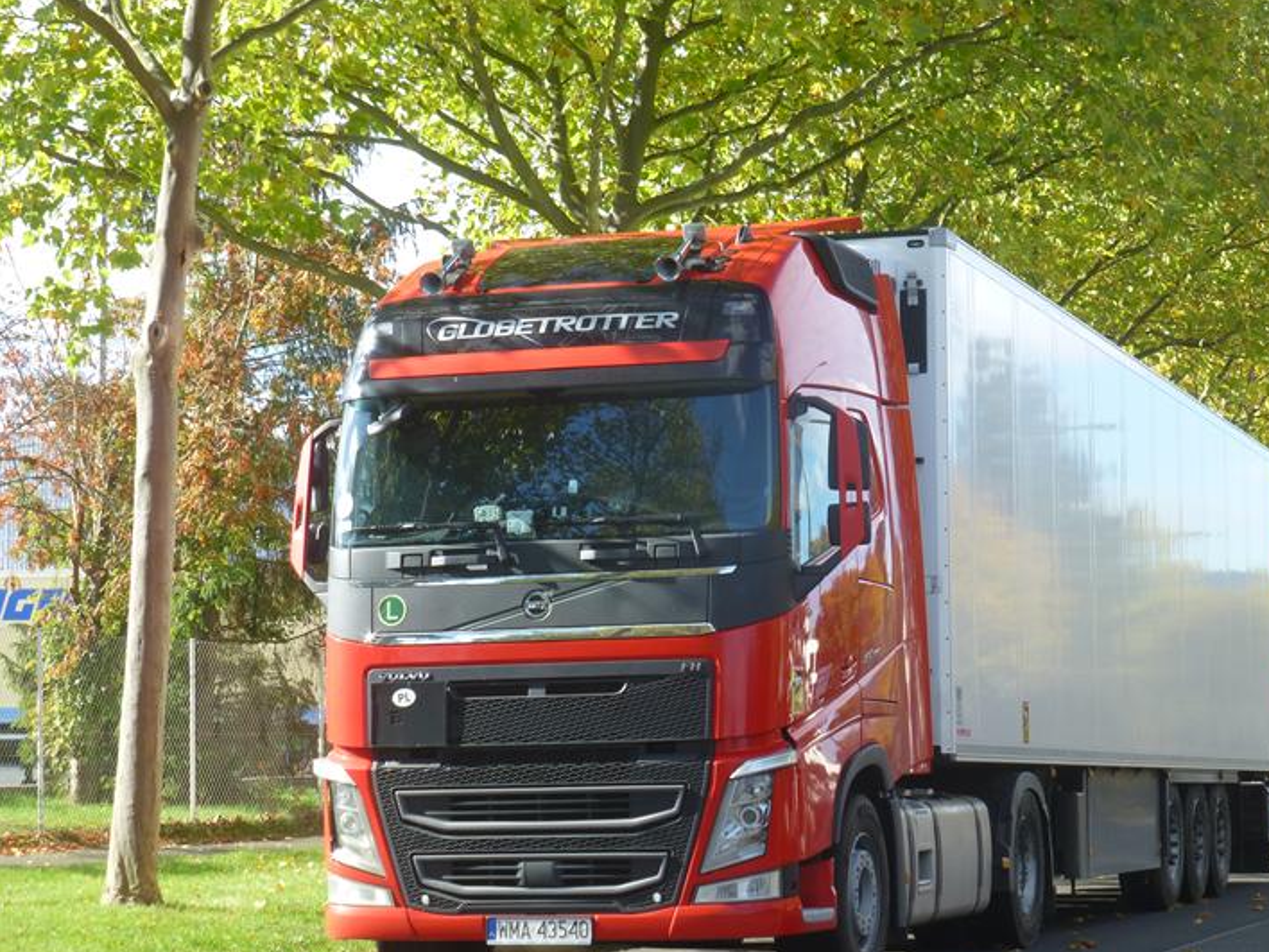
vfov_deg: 15.4
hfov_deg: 20.4
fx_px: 3519
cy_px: 532
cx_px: 715
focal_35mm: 96
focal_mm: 15.1
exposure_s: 1/125
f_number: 5.2
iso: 100
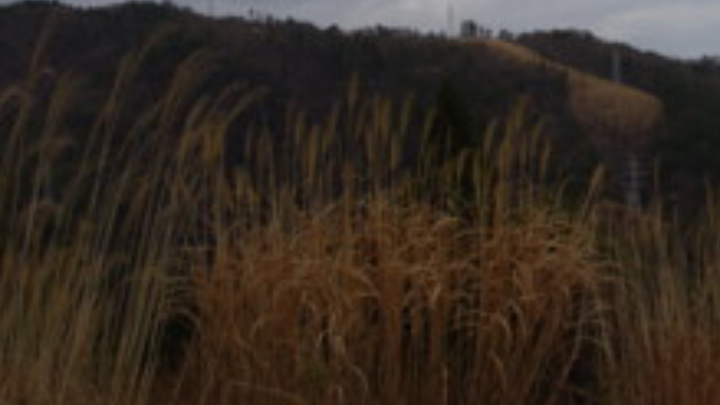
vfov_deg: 16.6
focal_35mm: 71
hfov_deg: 28.1
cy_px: -13
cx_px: 707
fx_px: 1355
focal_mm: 22
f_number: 8
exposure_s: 1/500
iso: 100
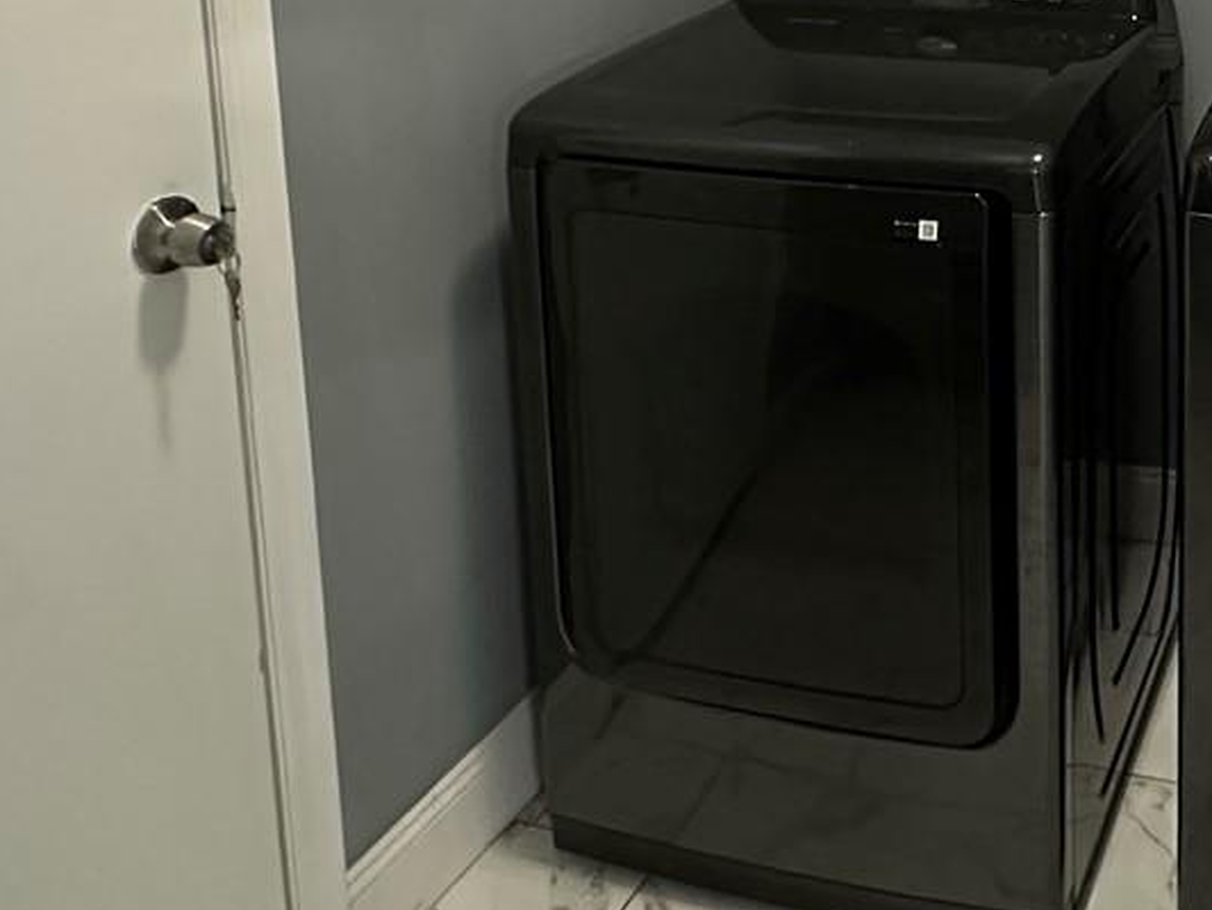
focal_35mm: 42
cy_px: -98
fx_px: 1471
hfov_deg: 40.9
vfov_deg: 30.6
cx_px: 1121
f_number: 2.2
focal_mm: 2.22
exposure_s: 1/40
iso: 1250
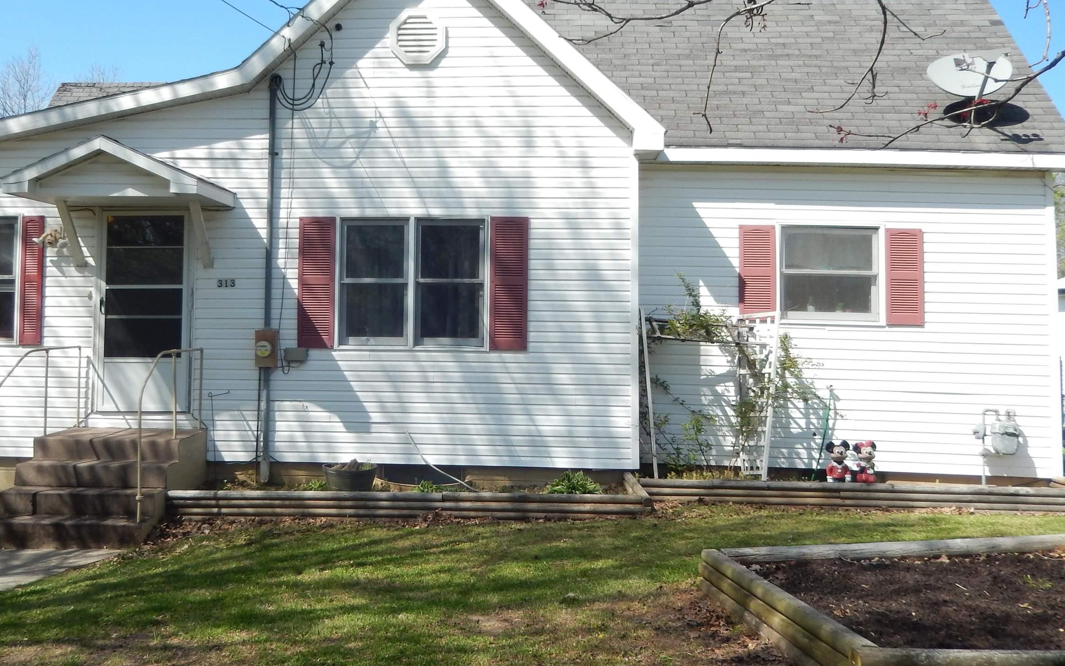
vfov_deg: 36.2
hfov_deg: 55.0
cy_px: 284
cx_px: 443
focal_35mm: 35
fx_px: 1016
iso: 125
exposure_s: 1/800
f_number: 3.4
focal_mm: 4.5
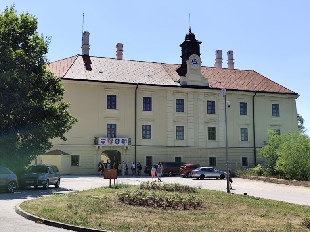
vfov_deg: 31.5
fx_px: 412
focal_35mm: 46
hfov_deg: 41.2
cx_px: 155
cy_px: 116
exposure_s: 1/835
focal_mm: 6.19
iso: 50
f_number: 1.65
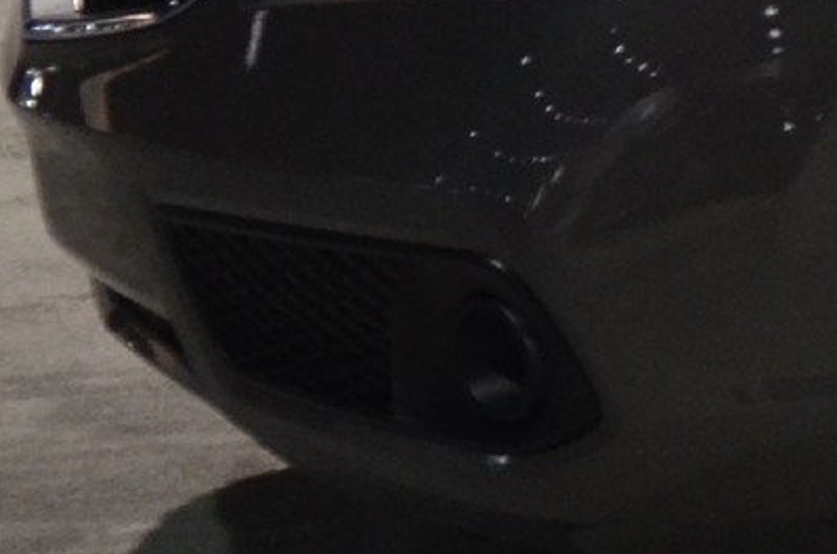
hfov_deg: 8.7
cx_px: 2278
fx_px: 4801
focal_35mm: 207
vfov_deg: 6.5
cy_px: -355
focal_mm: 22
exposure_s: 1/60
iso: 1600
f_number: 2.8
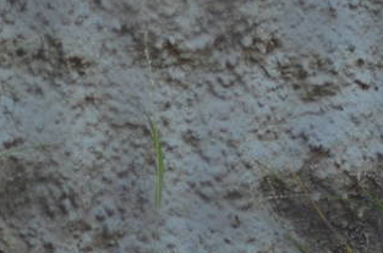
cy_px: 252
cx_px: 808
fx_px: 13419
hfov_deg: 1.6
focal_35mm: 1265
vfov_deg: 1.1
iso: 800
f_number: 4.5
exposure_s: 1/500
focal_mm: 165
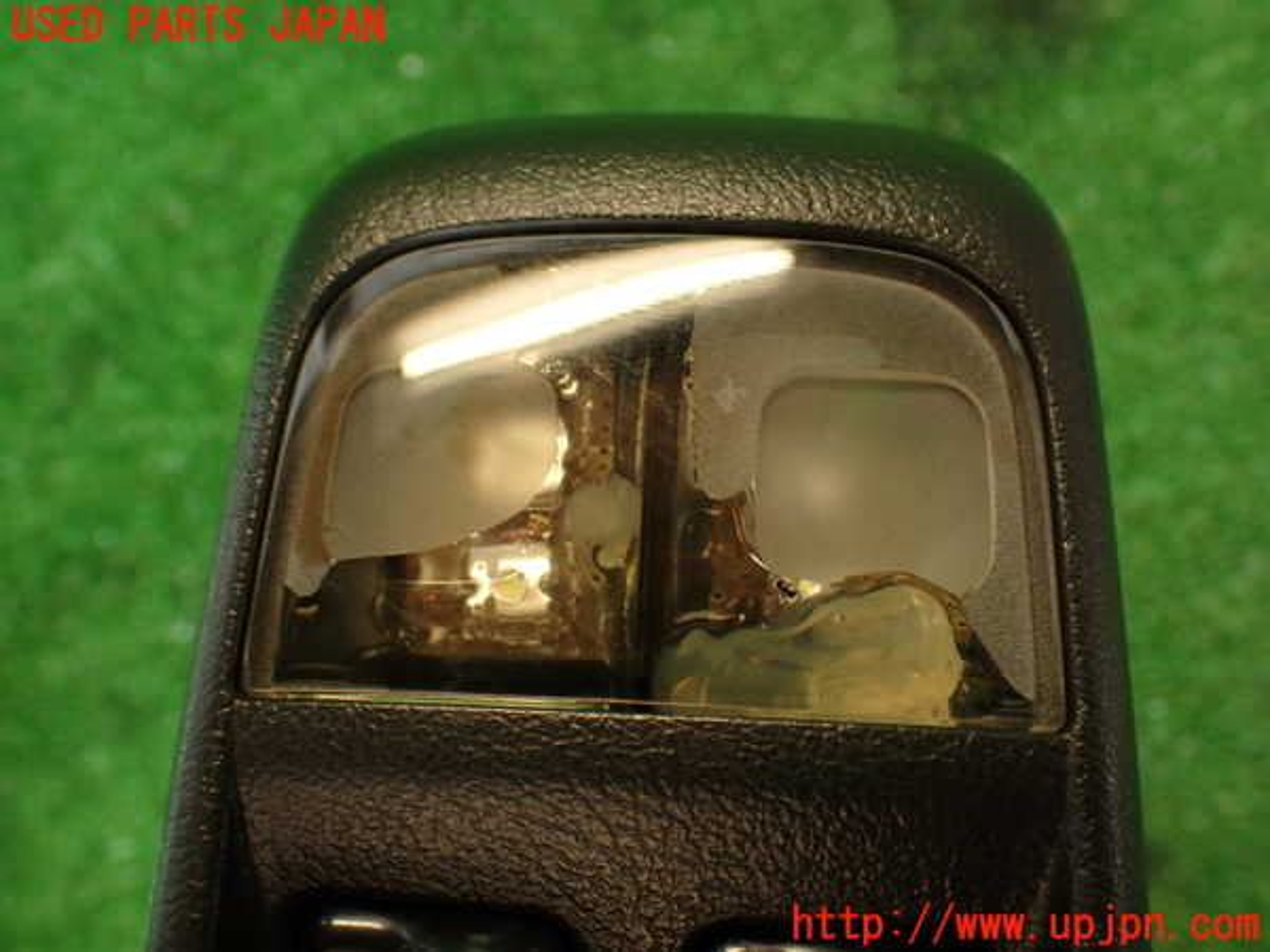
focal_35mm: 32
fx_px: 1174
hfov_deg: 56.8
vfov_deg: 44.2
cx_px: 635
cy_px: 476
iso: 200
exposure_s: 1/50
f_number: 2.4
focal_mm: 5.79
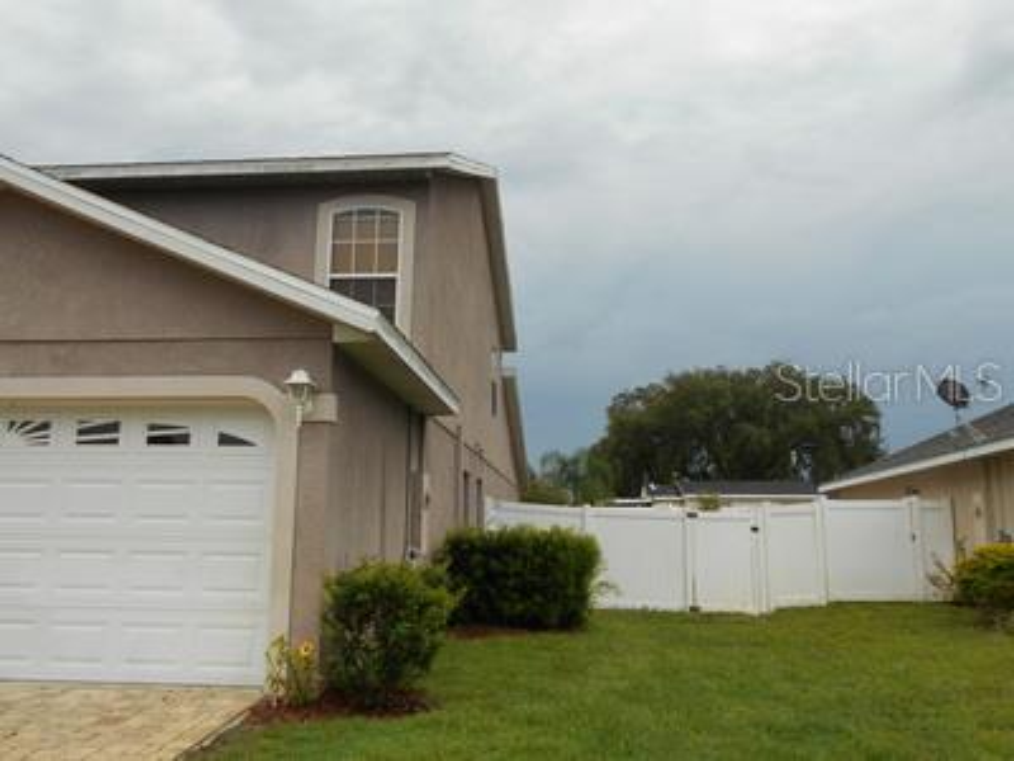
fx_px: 820
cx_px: 507
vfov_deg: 49.7
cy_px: 380
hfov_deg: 63.4
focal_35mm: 28
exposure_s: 1/320
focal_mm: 5.1
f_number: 3.4
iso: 80
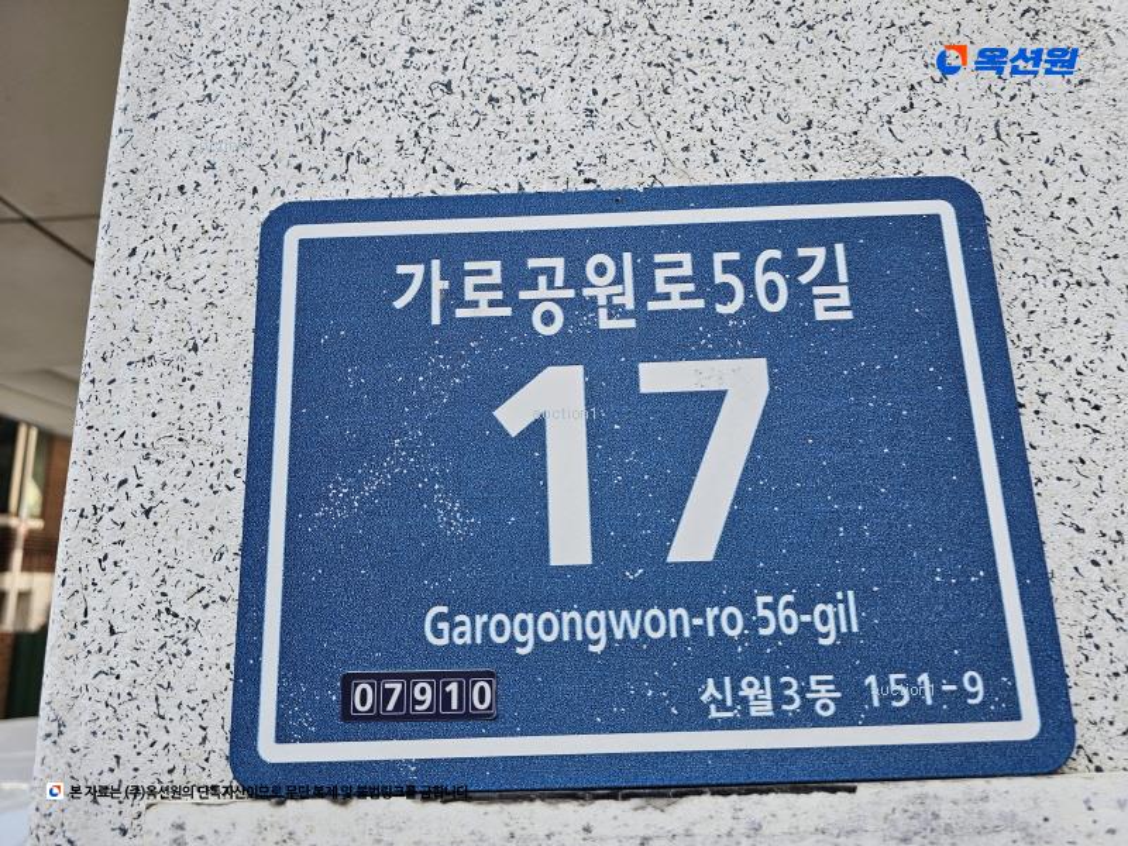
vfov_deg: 58.9
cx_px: 564
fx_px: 749
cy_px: 423
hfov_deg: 73.9
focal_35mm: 23
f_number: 1.7
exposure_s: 1/180
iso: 16
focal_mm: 6.3
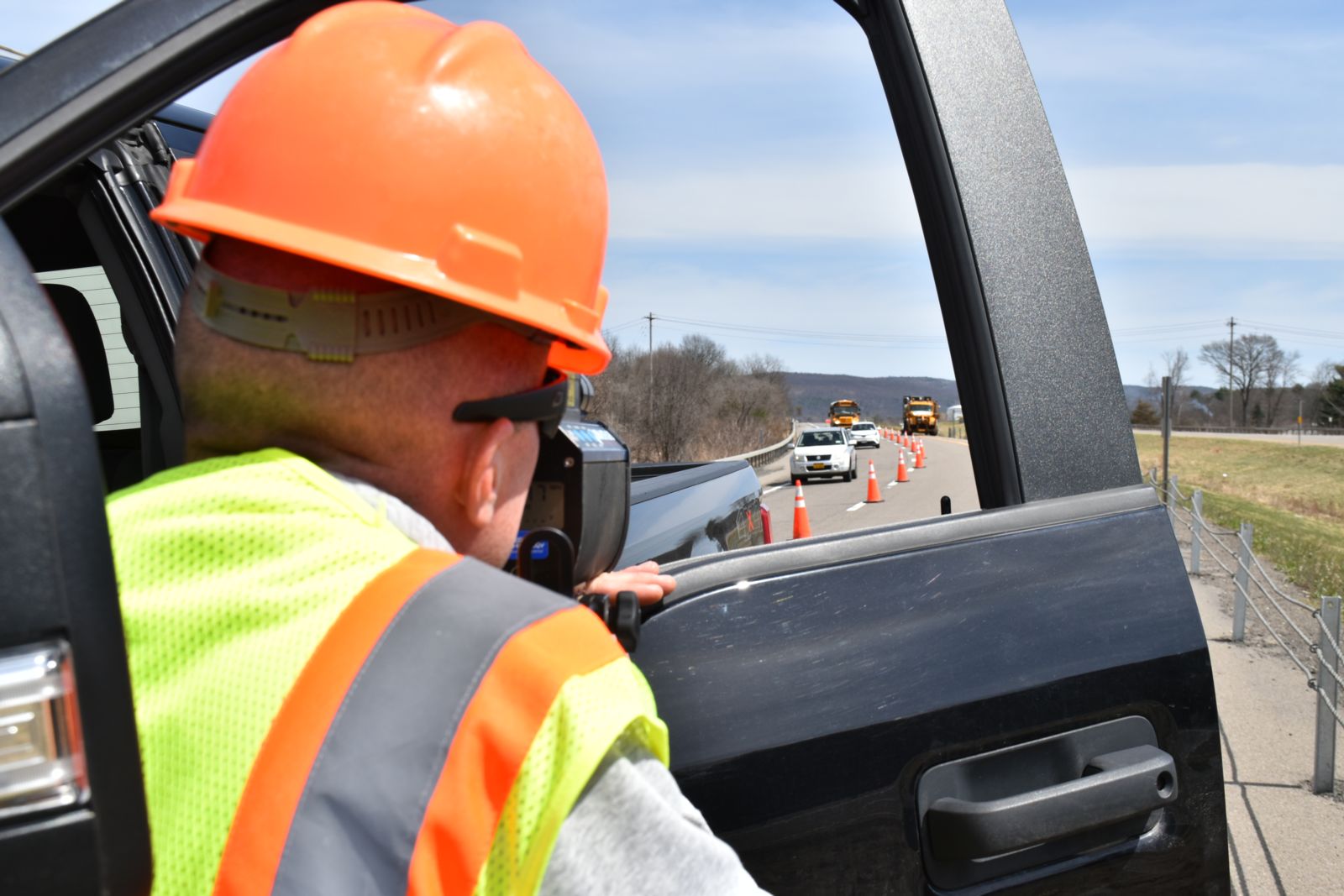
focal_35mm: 45
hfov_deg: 43.6
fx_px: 1680
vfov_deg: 29.9
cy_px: 448
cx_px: 672
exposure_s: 1/400
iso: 200
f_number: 10
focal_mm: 30
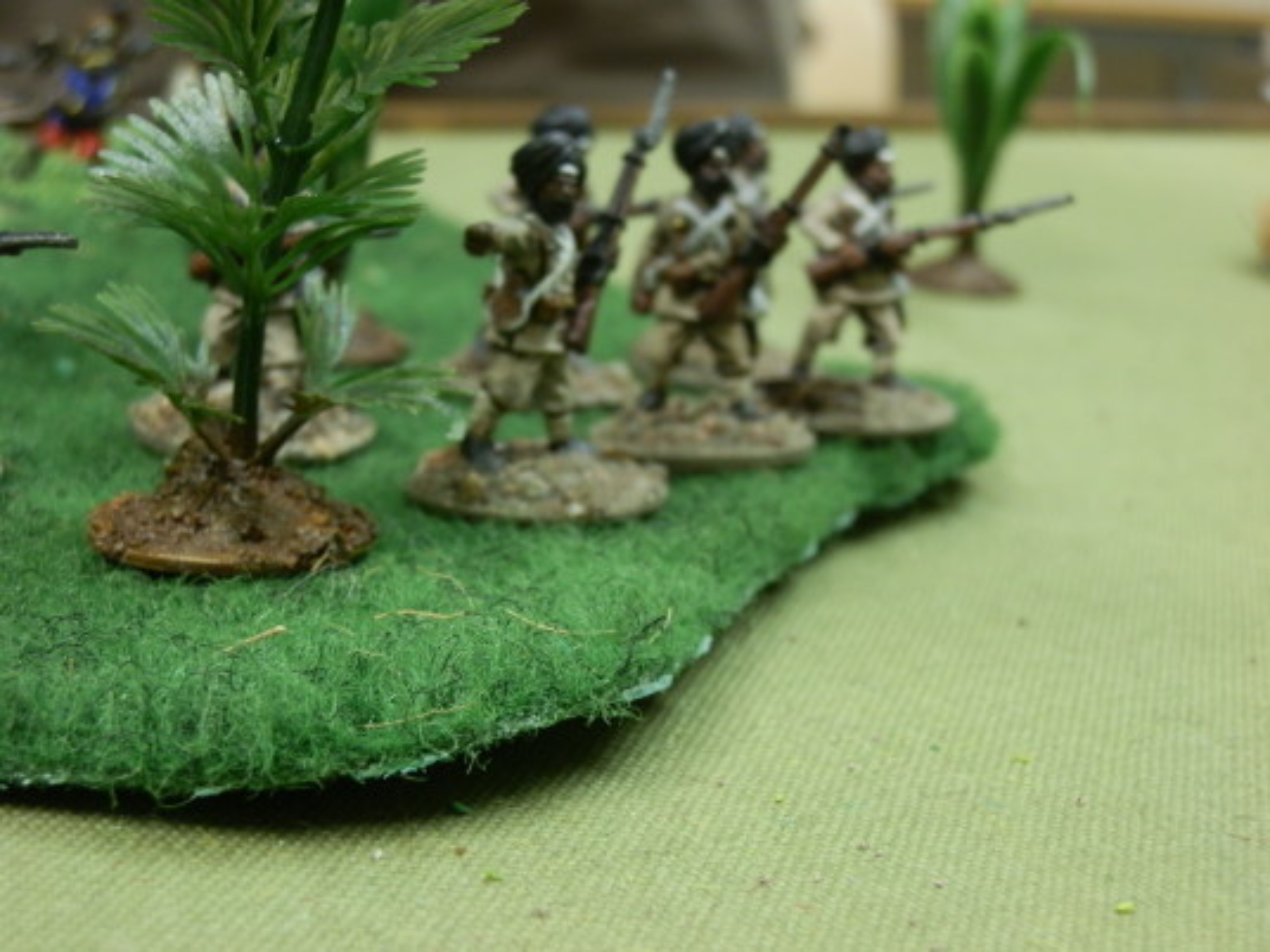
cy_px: 476
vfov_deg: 24.0
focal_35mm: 61
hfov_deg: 31.7
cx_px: 635
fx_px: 2238
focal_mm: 10.99
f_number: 3.7
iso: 200
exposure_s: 1/15
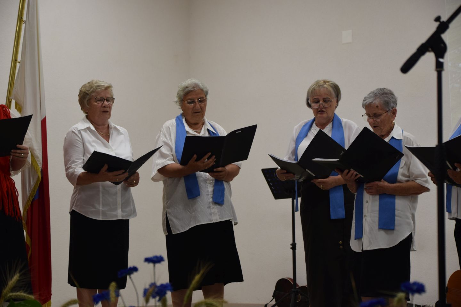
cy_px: 154
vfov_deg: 14.0
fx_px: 1248
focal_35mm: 98
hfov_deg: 20.9
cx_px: 230
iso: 560
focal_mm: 65
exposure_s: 1/60
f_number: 5
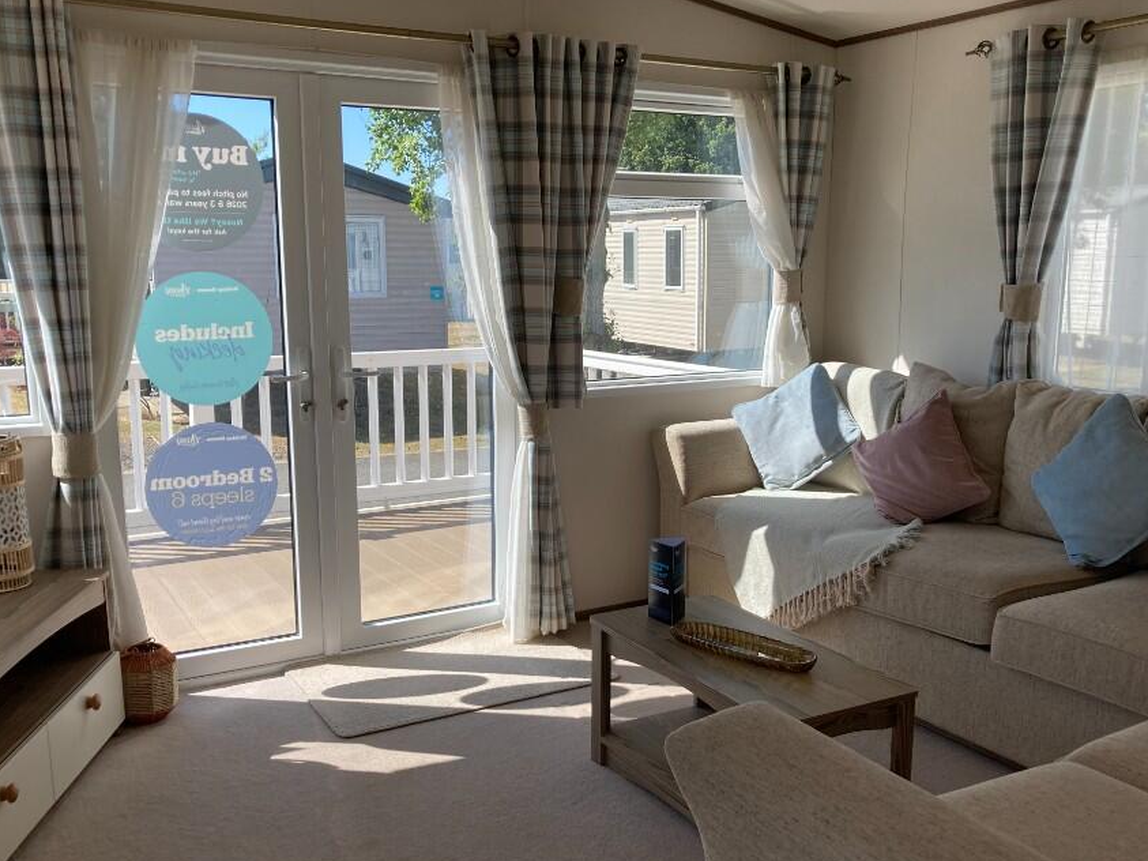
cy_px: 486
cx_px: 605
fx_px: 1127
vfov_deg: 41.7
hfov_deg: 53.9
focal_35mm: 34
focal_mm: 3.99
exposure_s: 1/750
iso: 20
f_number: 1.8
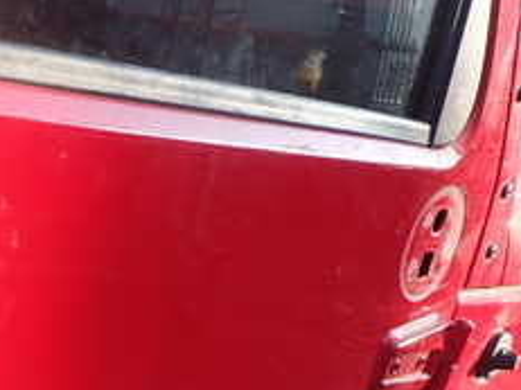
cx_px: -47
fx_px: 978
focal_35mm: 65
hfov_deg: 27.4
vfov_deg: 20.8
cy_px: 485
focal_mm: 4.5
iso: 100
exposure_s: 1/250
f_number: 2.8
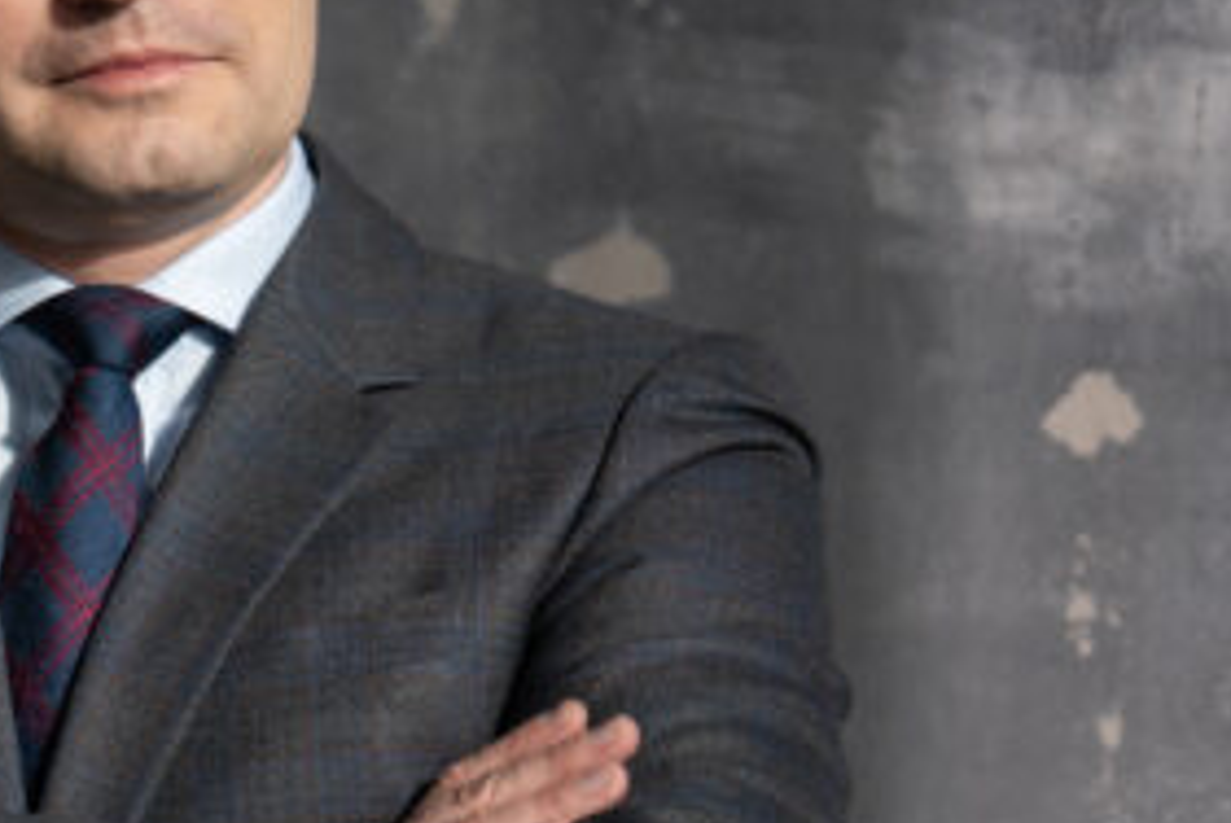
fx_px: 7941
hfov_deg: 8.7
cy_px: 429
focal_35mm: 232
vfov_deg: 5.9
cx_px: -346
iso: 320
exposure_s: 1/2000
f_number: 1.8
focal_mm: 85
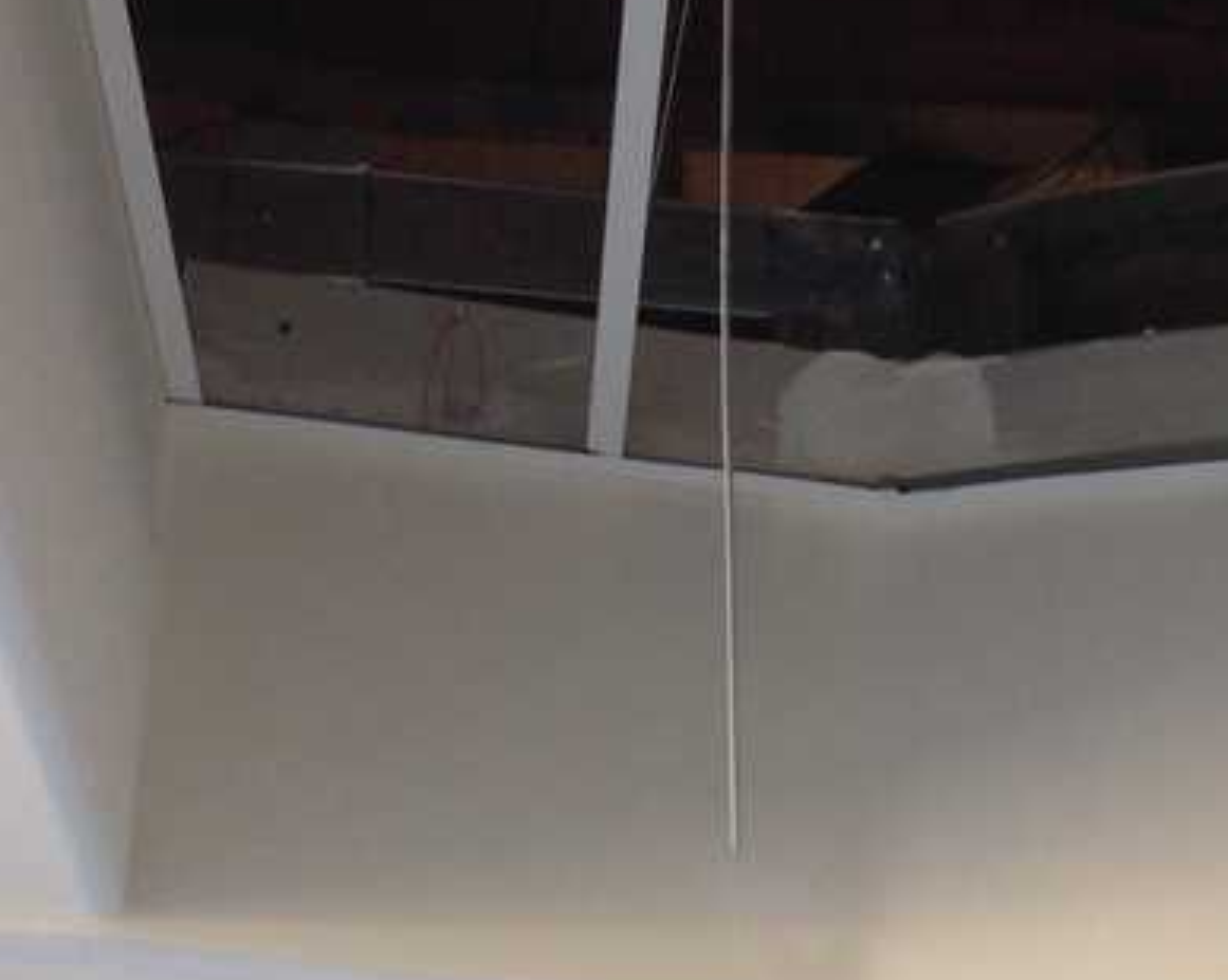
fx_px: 4031
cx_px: 1553
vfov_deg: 13.2
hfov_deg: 16.5
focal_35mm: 111
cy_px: 1434
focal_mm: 4.12
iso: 50
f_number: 2.4
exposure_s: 1/40
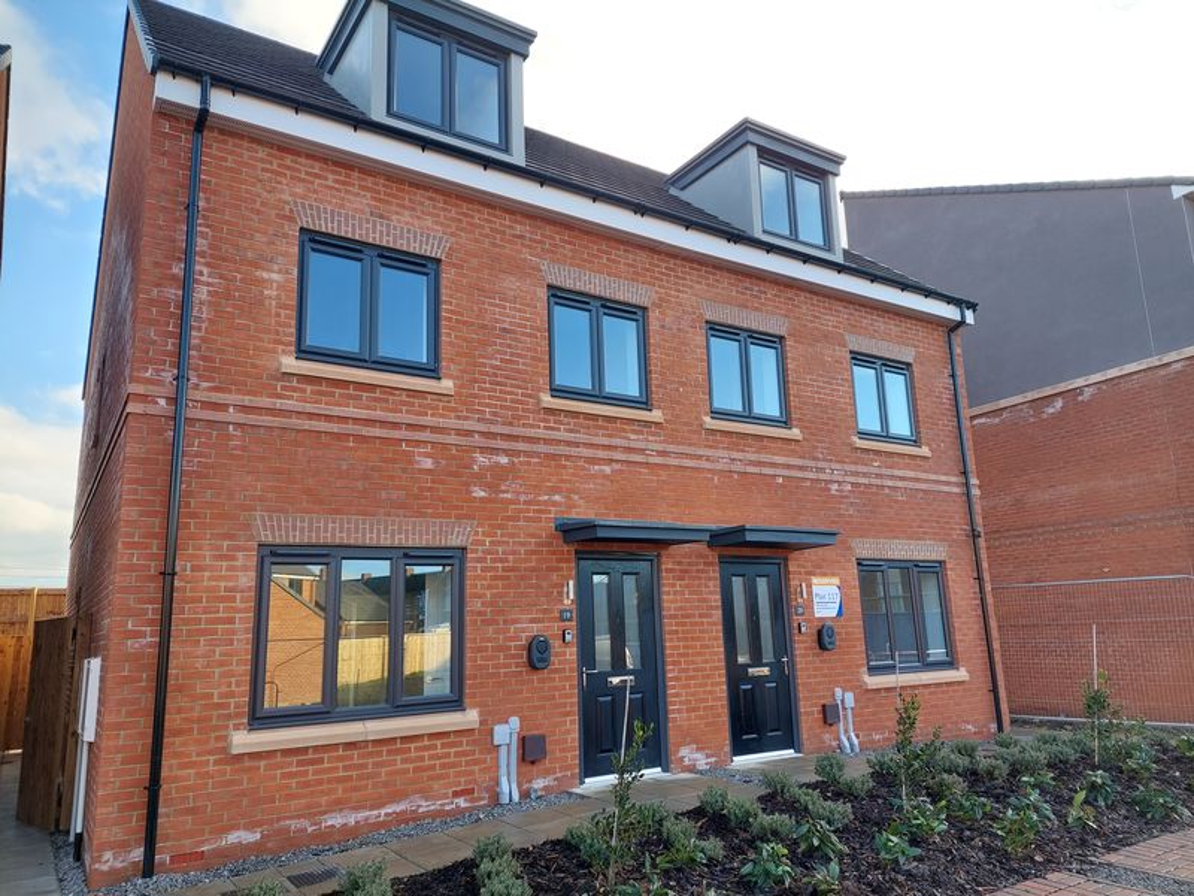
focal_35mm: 25
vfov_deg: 54.9
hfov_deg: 69.4
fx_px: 862
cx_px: 597
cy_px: 448
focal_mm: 5.23
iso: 40
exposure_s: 1/233
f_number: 1.8
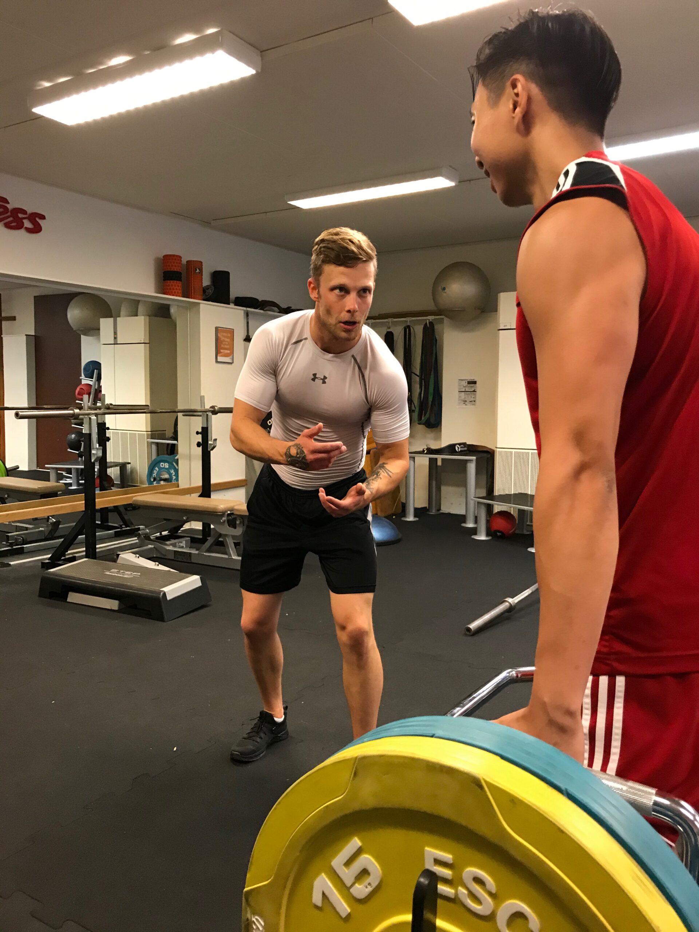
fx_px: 754
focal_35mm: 28
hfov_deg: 49.7
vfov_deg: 63.4
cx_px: 350
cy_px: 466
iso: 80
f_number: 1.8
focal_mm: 3.99
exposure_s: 1/17
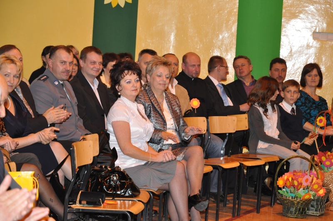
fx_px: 1178
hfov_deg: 16.1
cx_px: 166
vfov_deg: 10.7
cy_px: 110
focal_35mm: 128
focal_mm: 85
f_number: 6.3
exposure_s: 1/60
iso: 1000
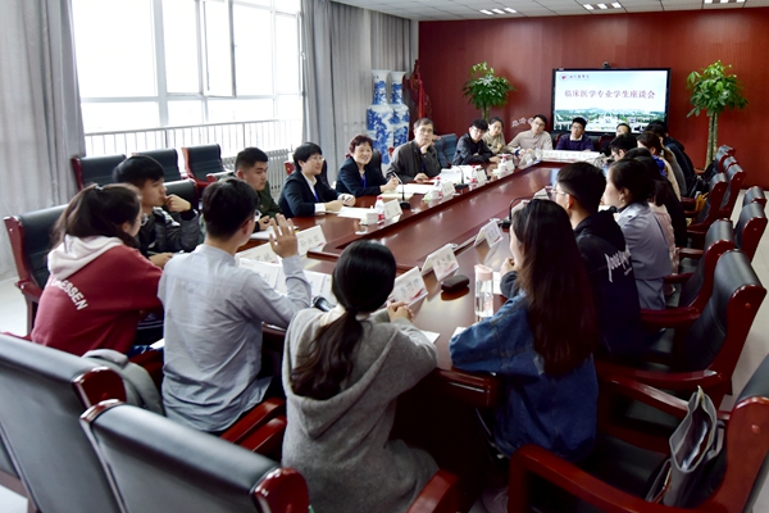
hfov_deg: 96.7
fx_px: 342
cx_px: 384
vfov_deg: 73.7
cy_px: 256
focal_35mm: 16
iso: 1250
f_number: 4.5
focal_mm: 16
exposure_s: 1/80
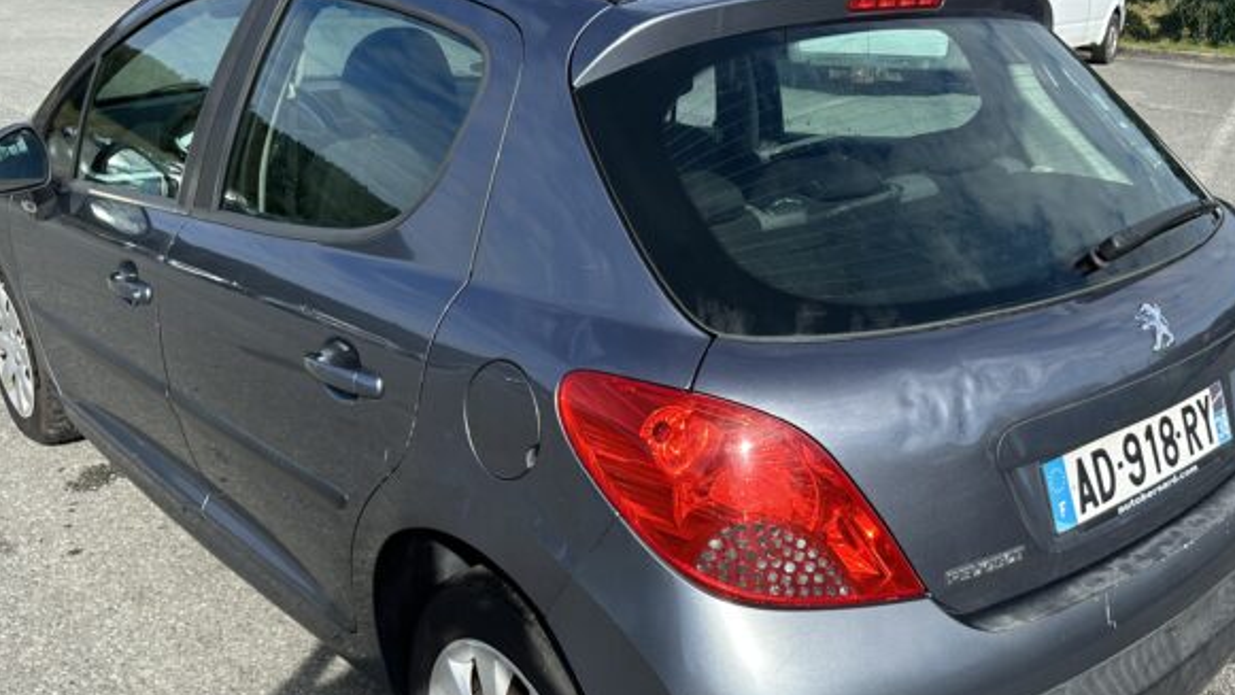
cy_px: 391
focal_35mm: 36
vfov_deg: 32.8
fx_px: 1179
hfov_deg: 55.1
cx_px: 708
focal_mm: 6.86
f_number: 1.78
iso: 80
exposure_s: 1/2809
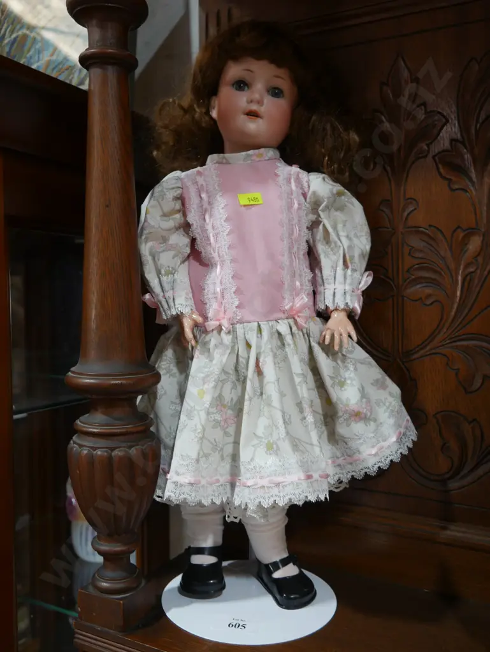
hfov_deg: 44.2
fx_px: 603
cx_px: 245
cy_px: 326
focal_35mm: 32
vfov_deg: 56.8
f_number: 3.6
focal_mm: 16
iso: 400
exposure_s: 1/60
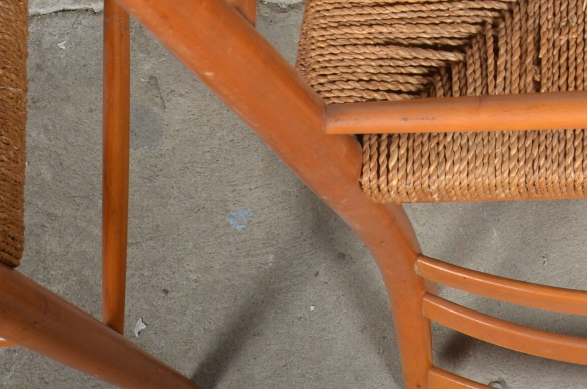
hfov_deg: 20.4
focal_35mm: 95
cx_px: 671
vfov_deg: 13.6
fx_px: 1546
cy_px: -162
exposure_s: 1/125
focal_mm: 20
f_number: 11
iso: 100
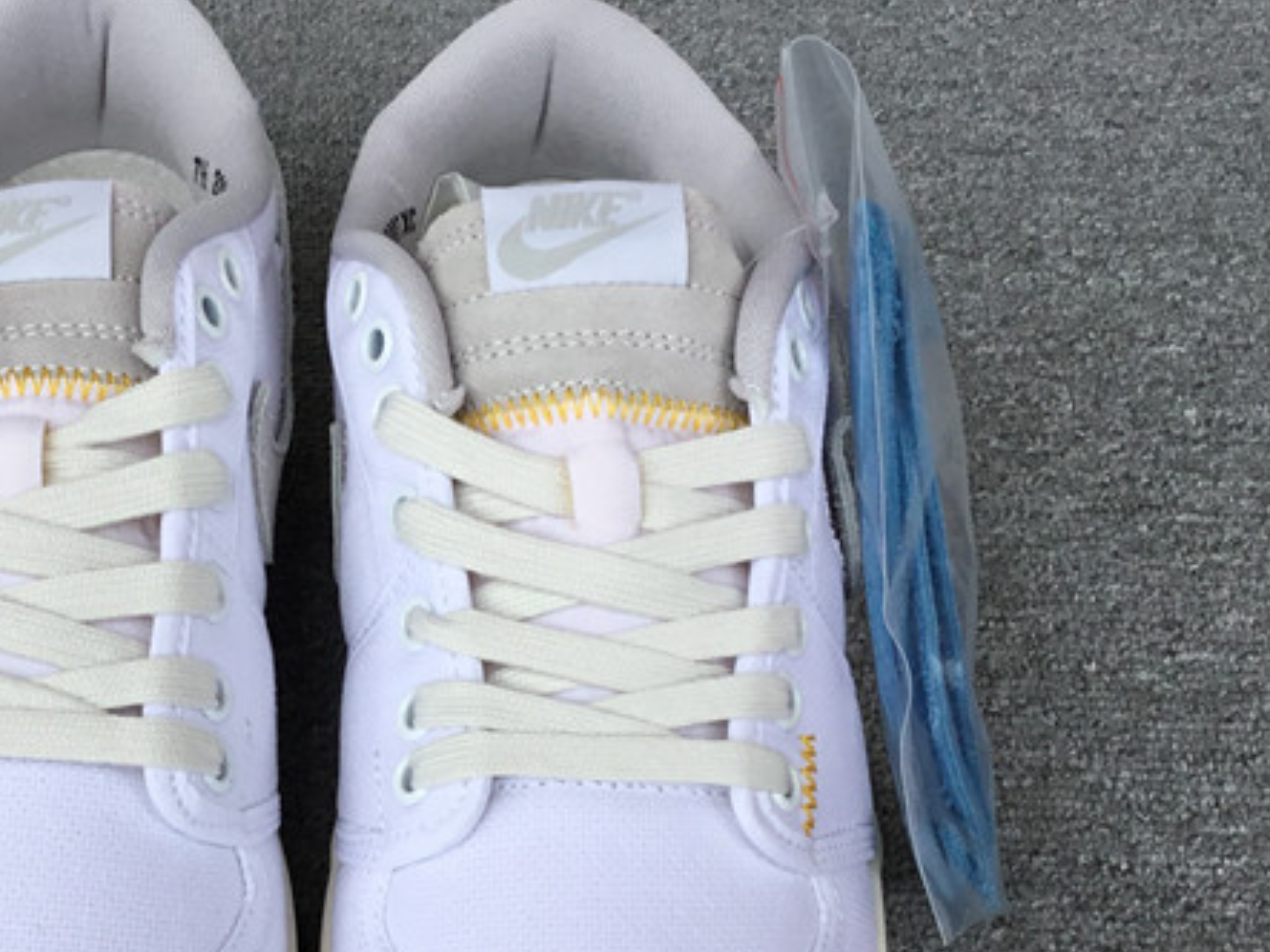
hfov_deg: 30.2
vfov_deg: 23.1
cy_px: 652
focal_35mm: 63
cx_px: 307
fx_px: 2311
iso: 25
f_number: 2.4
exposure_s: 1/482
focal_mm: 3.3
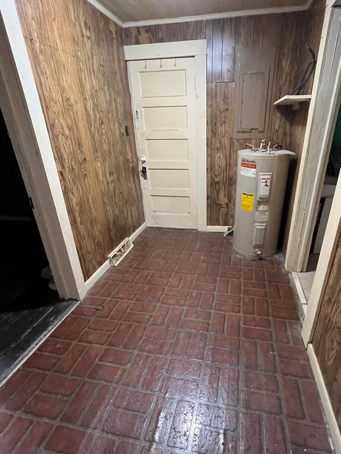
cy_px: 229
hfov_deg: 74.2
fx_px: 223
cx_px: 197
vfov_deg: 91.0
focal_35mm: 17
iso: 1000
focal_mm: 1.57
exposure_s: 1/60
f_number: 1.8
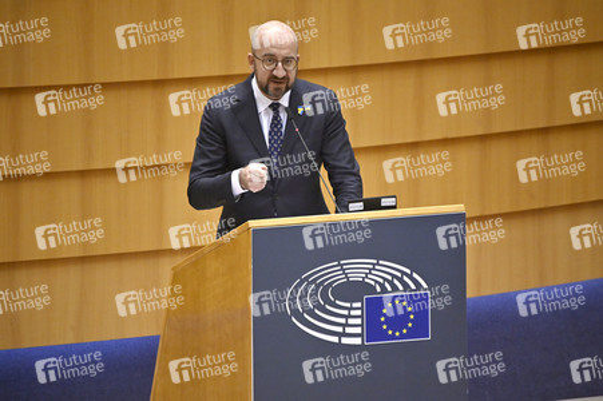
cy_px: 200
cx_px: 302
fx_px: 8369
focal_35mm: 500
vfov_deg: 2.7
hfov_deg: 4.1
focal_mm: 500
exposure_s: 1/400
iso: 3200
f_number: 6.3
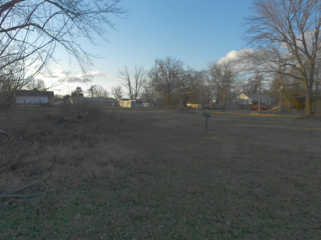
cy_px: 120
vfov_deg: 61.1
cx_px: 160
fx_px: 204
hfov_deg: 76.4
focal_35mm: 22
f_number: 3.4
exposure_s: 1/250
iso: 160
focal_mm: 4
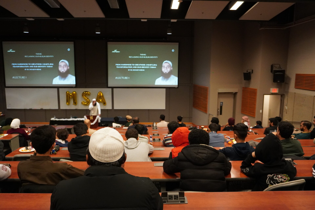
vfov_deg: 47.9
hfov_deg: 67.4
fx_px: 236
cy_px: 105
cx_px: 158
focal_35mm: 27
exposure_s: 1/160
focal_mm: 18
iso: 4000
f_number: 4
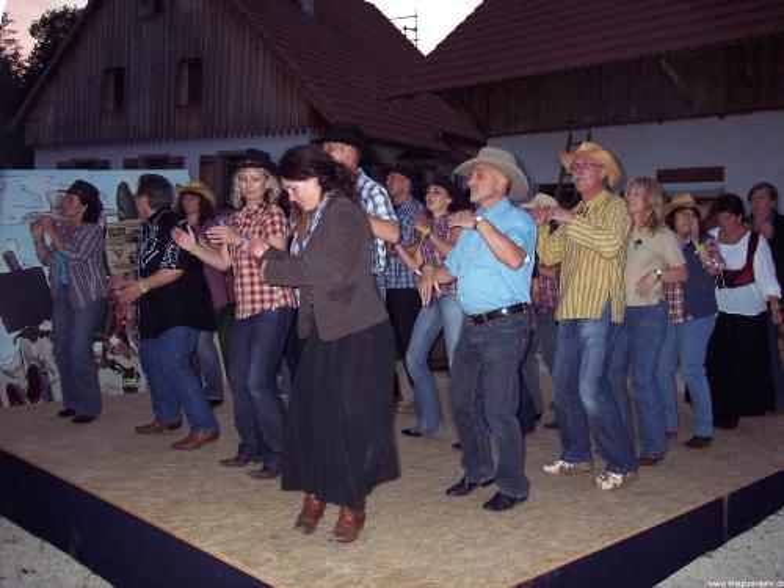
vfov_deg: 36.8
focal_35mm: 39
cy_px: 294
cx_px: 392
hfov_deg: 47.9
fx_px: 883
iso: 140
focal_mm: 8
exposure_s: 1/60
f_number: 2.8
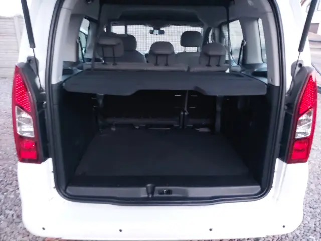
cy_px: 120
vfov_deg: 46.8
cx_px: 160
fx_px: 278
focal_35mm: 30
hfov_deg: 60.0
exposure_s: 1/20
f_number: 1.8
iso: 1250
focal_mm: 4.6
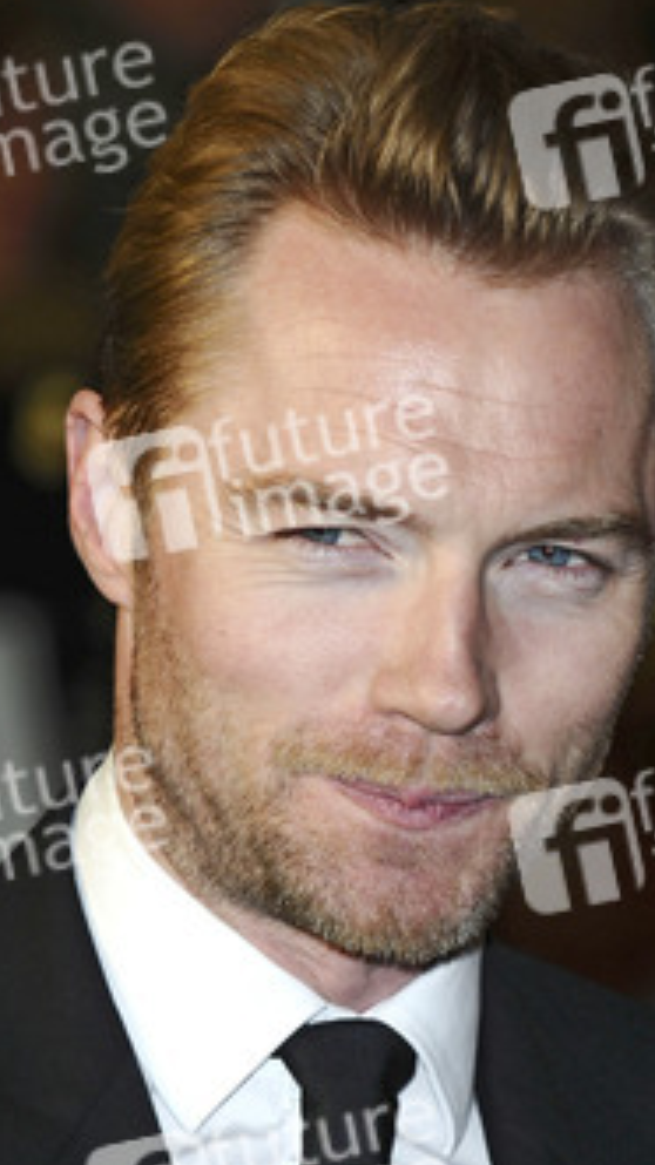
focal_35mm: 247
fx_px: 7632
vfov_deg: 8.7
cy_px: 655
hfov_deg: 4.9
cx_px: 372
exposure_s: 1/250
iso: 320
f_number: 4.5
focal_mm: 130
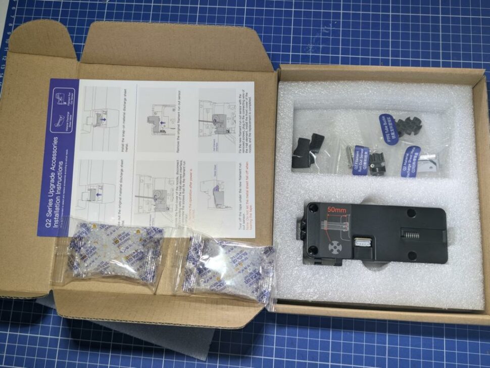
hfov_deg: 71.6
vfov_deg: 56.8
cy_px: 184
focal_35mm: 24
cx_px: 245
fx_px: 340
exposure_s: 1/153
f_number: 1.68
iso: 38
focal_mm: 6.9
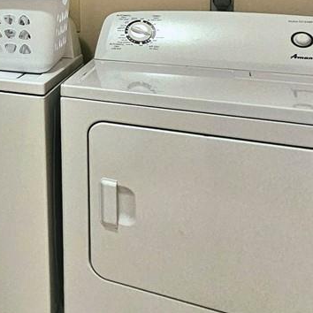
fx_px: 532
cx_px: -239
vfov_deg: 29.7
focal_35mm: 52
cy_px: -25
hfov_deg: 21.9
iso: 250
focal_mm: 2.2
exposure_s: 1/60.2
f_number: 2.2
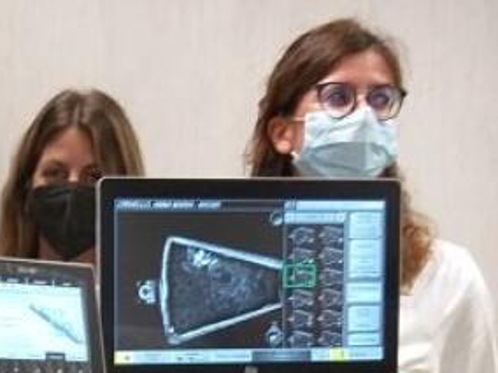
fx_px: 1583
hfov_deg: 17.5
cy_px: 620
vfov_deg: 12.5
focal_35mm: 110
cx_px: 7
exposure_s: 1/50
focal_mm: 3.93
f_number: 1.7
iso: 160
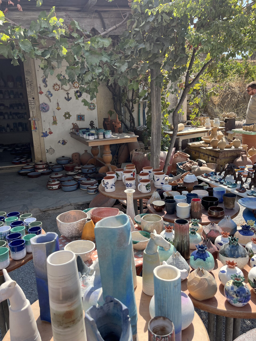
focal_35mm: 26
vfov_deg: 67.3
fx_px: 256
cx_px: 128
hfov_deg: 53.1
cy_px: 170
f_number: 1.6
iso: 50
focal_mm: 5.1
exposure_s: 1/1580
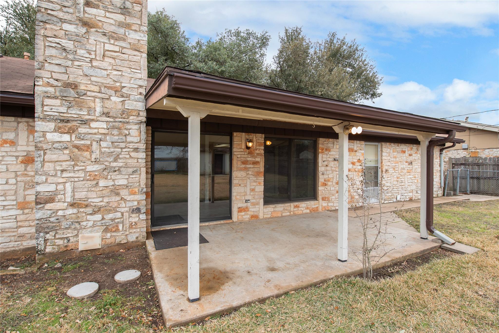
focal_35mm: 18
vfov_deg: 67.4
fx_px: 250
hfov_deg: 90.0
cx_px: 250
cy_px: 166
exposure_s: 1/125
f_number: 8
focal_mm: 18
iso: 400
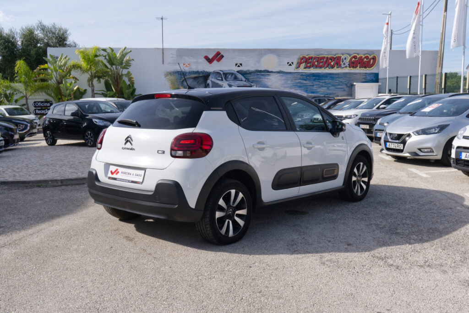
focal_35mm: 36
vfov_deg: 36.9
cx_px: 234
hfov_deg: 53.1
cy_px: 156
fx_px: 469
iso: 160
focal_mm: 24.2
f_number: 8
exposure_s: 1/320
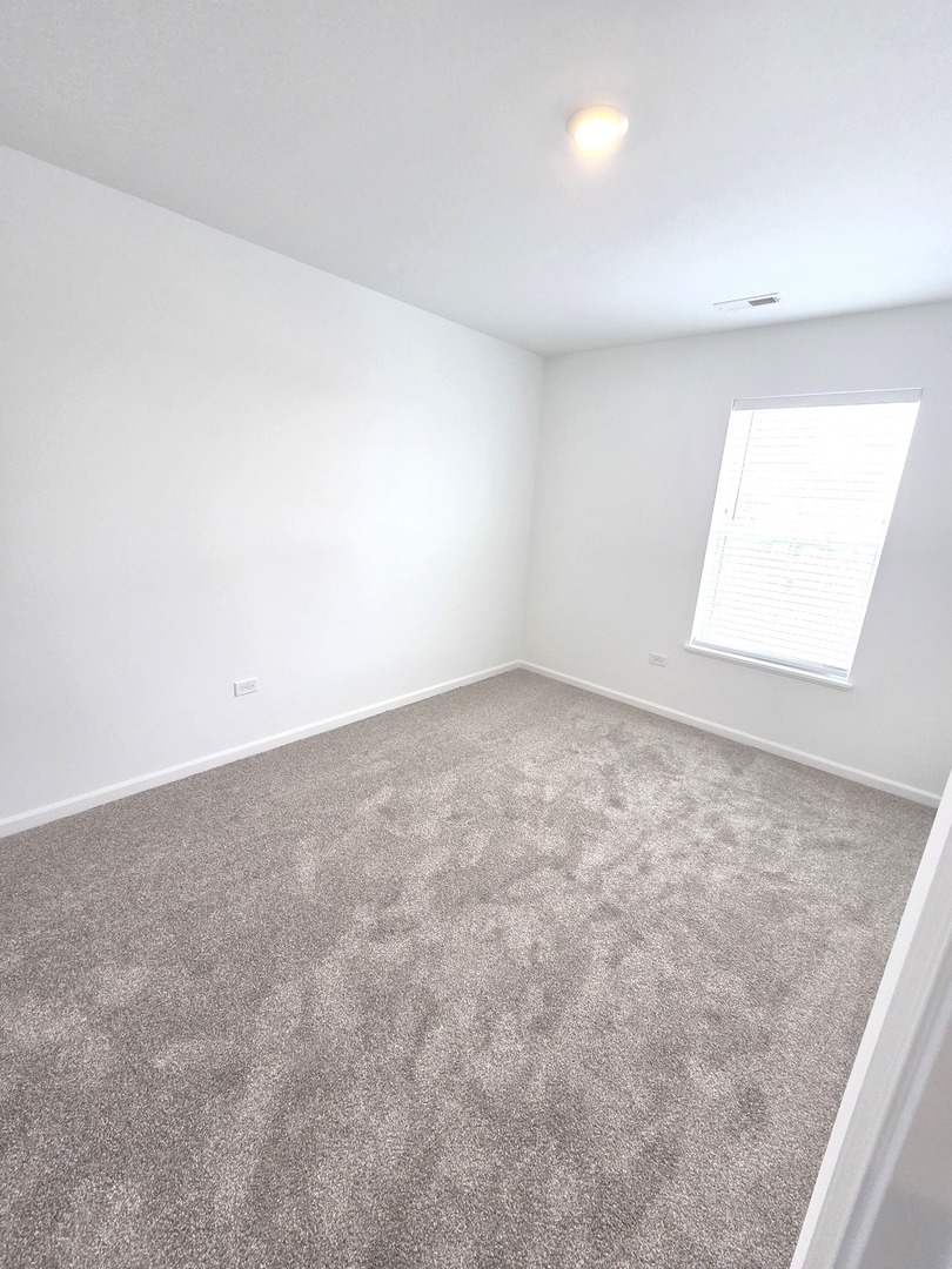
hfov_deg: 89.9
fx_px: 477
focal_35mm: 13
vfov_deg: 106.2
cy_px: 634
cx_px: 476
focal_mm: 2.2
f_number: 2.2
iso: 80
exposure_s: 1/120
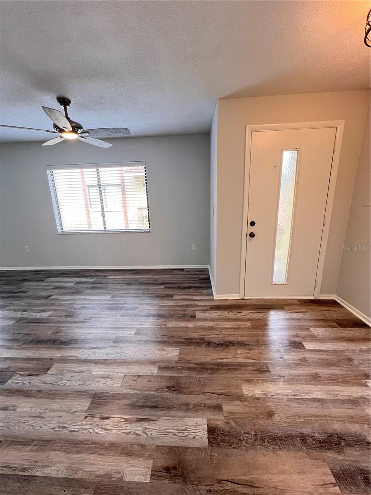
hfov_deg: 89.9
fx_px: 186
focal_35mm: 13
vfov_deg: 106.2
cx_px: 186
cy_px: 248
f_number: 1.8
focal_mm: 1.57
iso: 160
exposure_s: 1/120
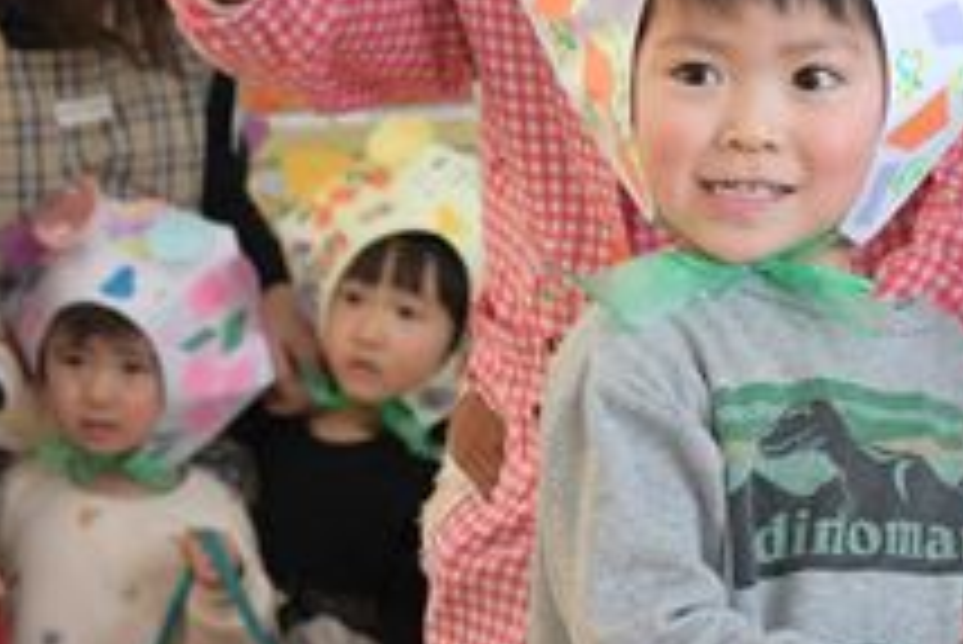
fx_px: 4872
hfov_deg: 11.2
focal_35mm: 182
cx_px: 860
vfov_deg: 7.6
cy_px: 223
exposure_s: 1/200
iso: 1600
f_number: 5.6
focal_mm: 52
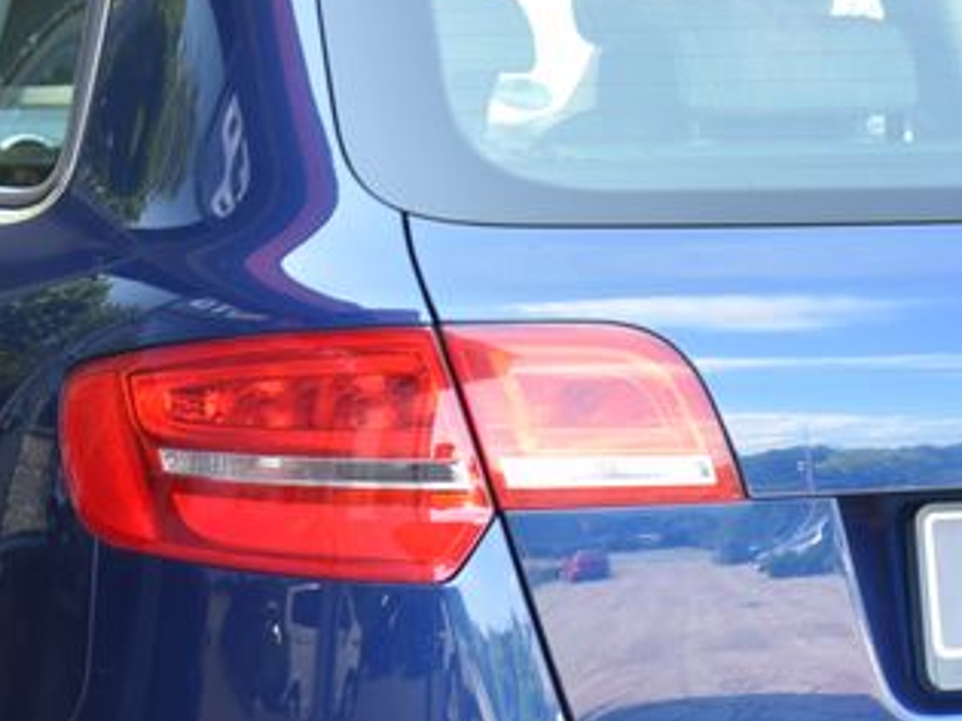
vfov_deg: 7.6
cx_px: 626
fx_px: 5389
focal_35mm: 194
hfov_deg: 10.2
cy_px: 663
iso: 500
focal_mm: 62
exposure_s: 1/100
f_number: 5
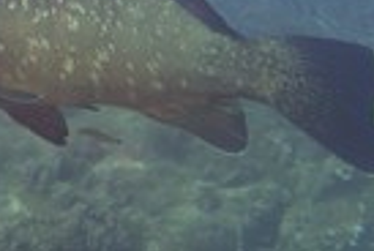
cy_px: -5
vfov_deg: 9.0
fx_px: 1593
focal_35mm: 153
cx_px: -139
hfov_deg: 12.9
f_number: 8
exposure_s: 1/160
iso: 1600
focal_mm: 50
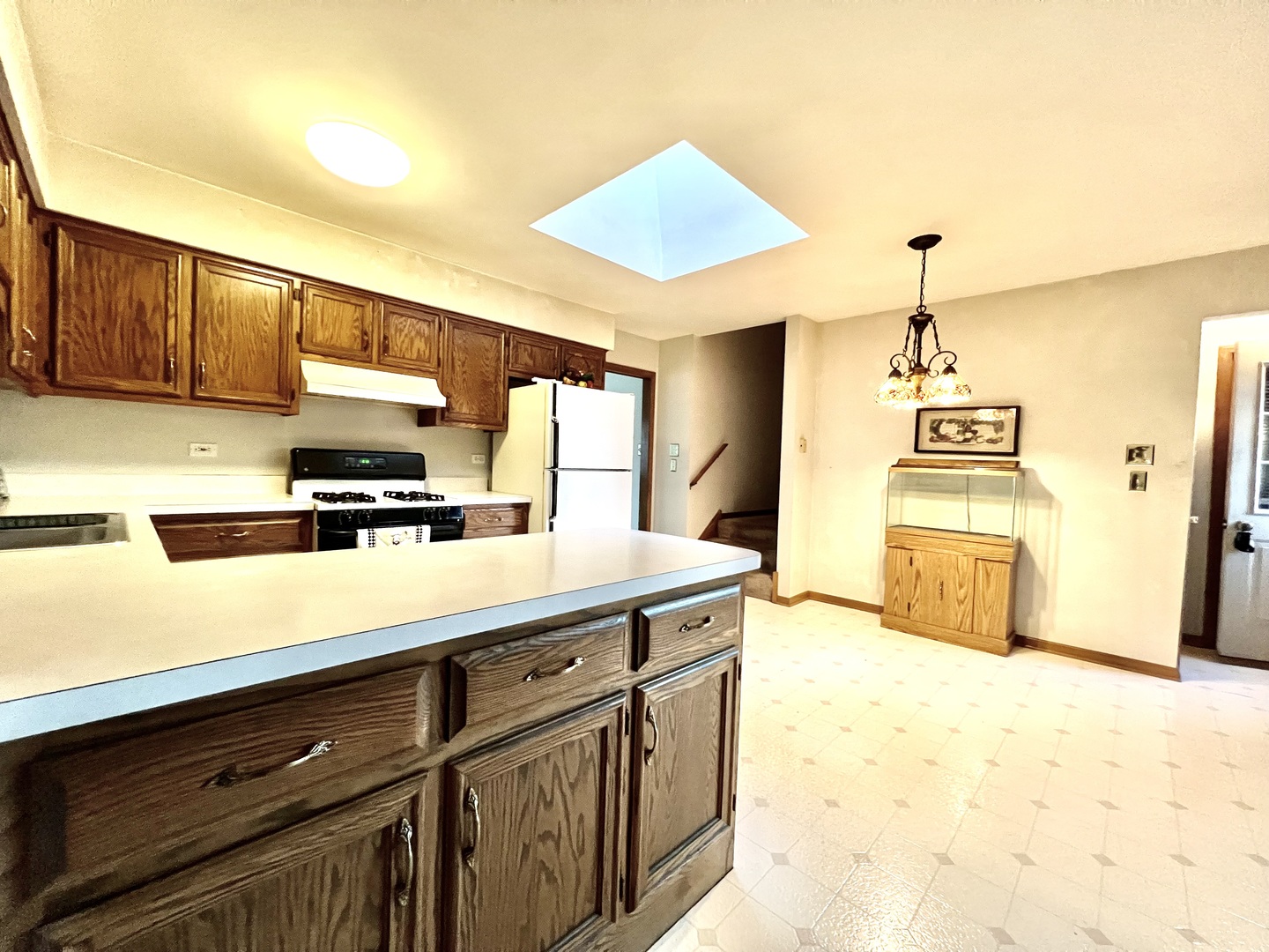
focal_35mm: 13
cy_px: 476
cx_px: 634
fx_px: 477
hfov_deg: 106.2
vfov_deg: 89.9
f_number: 1.8
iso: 640
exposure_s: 1/60
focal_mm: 1.57
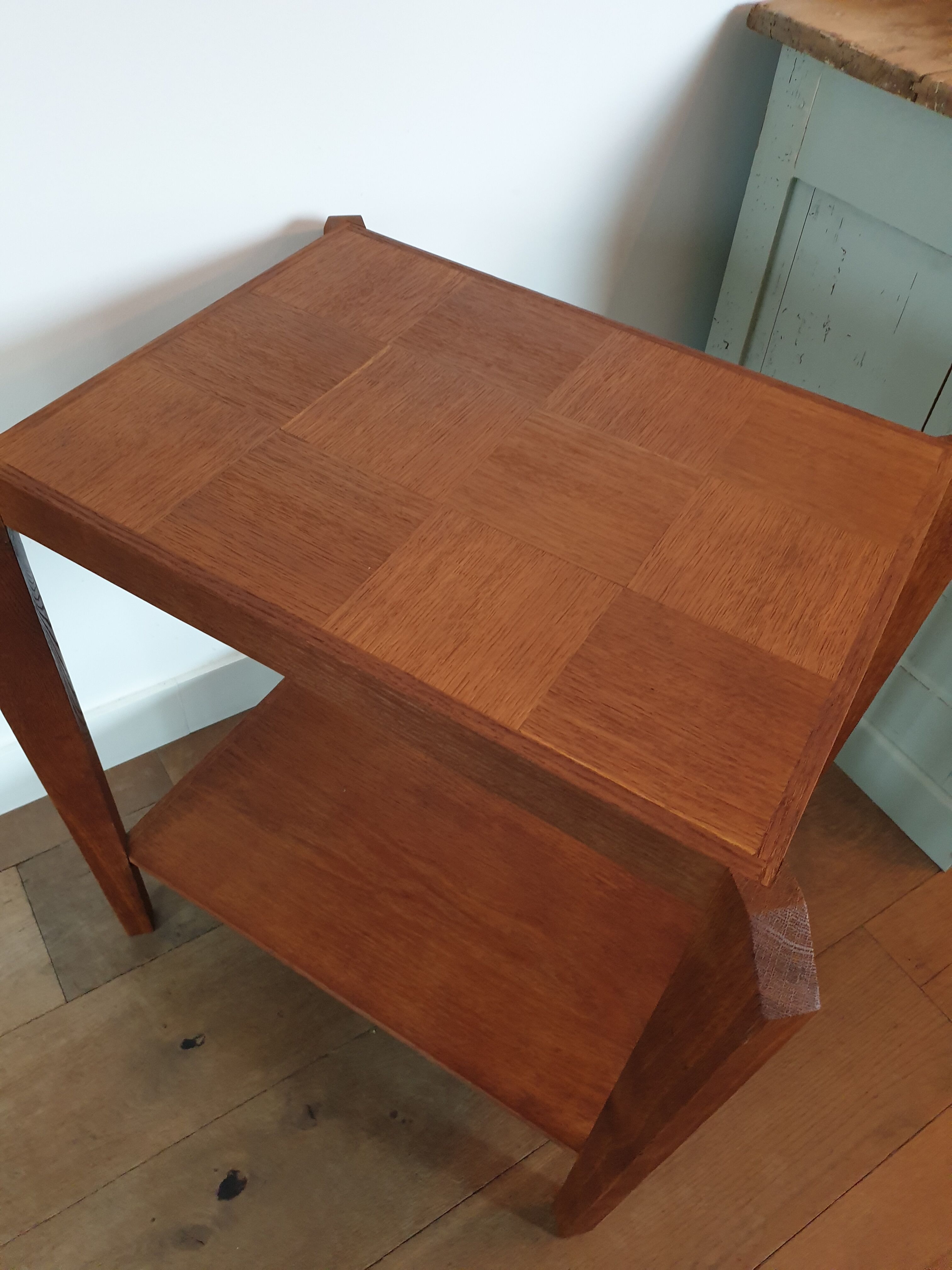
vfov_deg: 67.3
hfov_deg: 53.1
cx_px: 476
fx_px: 953
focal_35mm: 26
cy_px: 635
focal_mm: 4.3
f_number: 1.5
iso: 320
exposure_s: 1/33
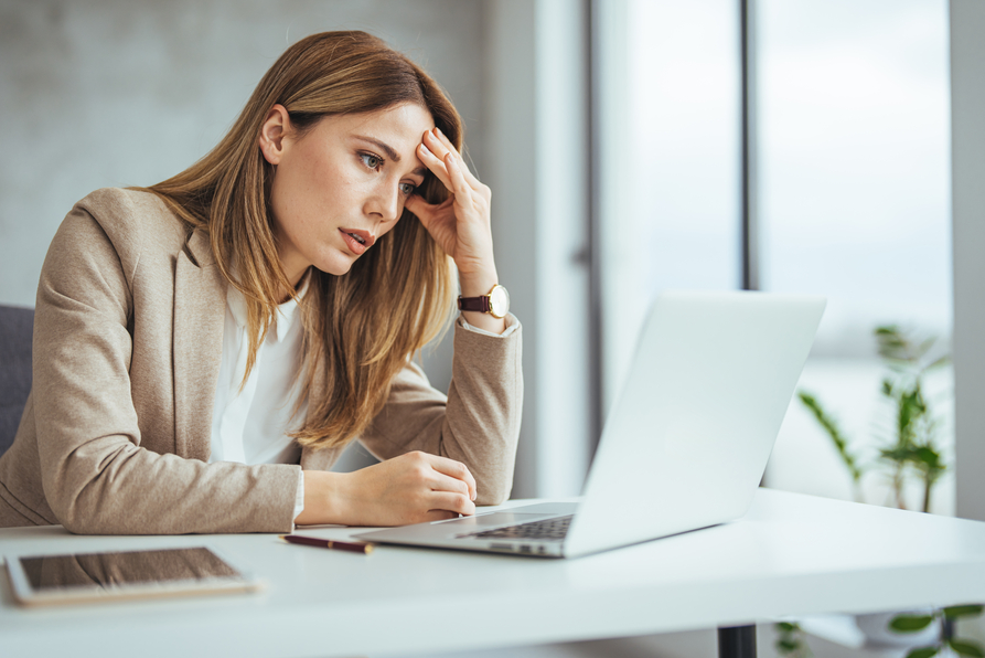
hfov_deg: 35.6
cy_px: 296
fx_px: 1533
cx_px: 480
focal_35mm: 56
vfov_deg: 24.2
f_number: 1.4
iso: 125
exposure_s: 1/320
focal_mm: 50
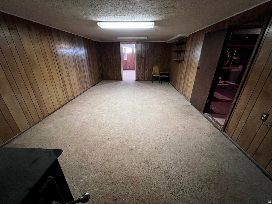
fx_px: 102
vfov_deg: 89.9
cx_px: 136
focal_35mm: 13
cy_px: 102
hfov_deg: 106.2
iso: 500
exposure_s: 1/60
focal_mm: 1.57
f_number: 1.8
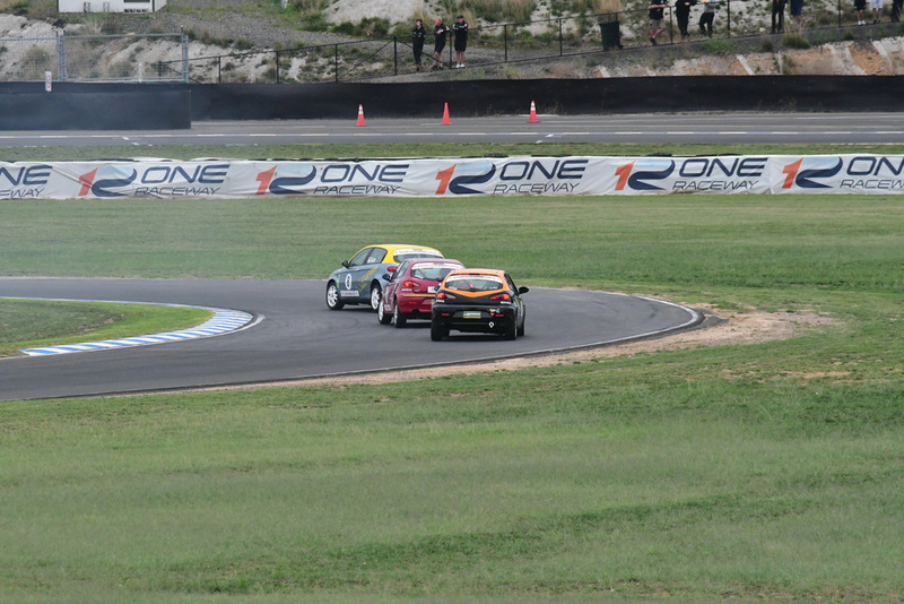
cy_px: 302
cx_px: 452
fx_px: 15825
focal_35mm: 630
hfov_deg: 3.3
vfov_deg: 2.2
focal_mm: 420
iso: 2500
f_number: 10
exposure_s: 1/640
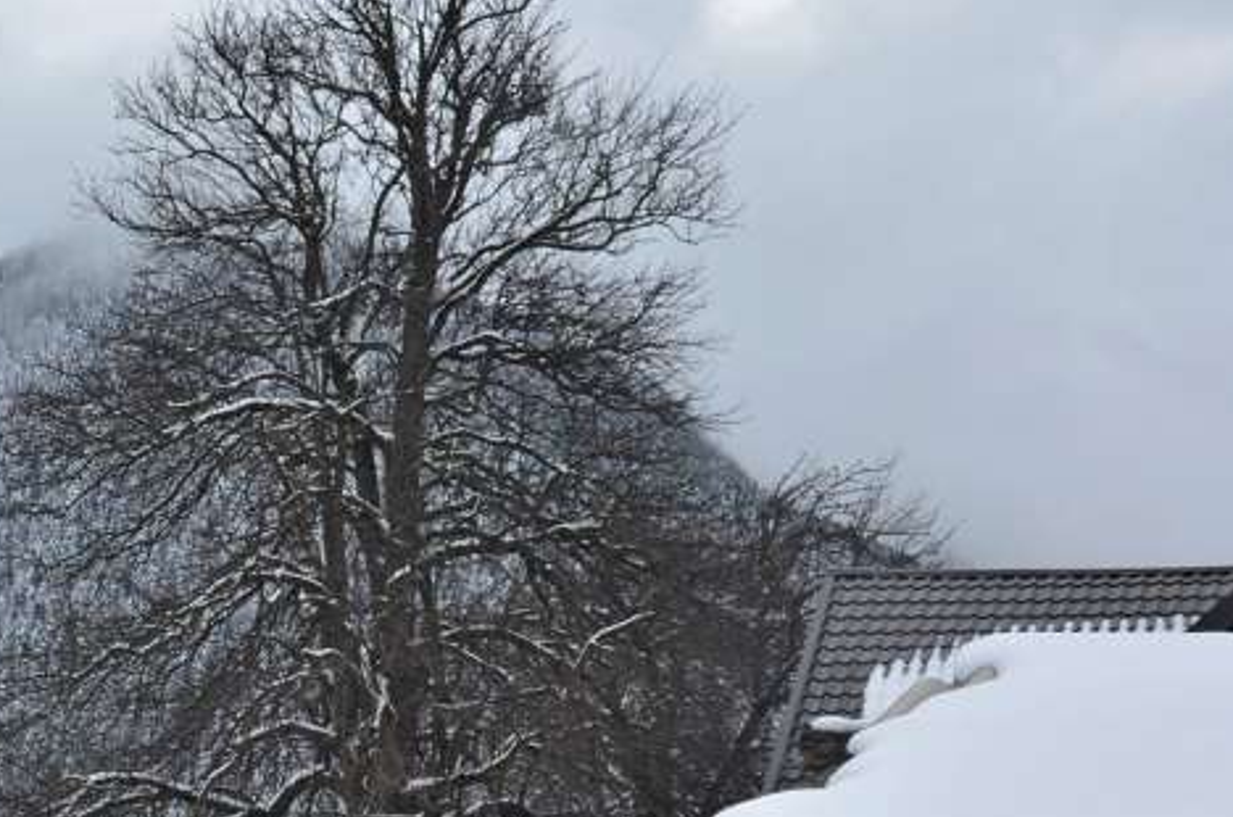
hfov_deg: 19.6
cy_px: 829
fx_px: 3418
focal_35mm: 100
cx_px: -103
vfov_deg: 13.4
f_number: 8
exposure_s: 1/200
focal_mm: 26
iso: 100
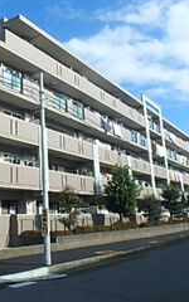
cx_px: 11
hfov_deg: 31.0
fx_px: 321
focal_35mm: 39
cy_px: 126
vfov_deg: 50.2
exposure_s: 1/400
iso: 125
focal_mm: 3.7
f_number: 6
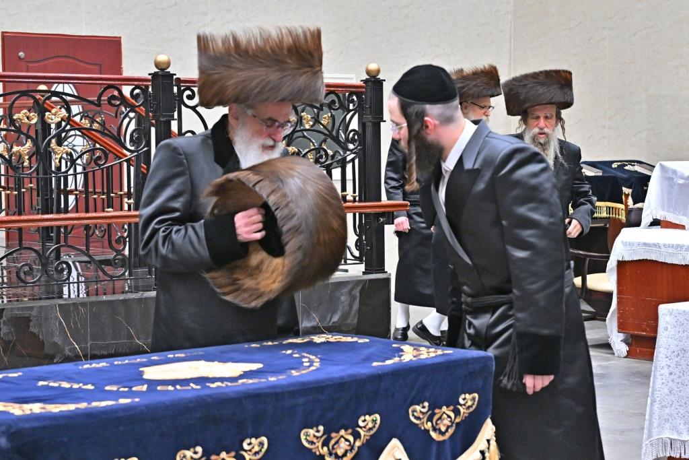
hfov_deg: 28.1
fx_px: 1378
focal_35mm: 72
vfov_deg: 18.9
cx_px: 344
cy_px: 230
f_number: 4
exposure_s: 1/400
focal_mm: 48
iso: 1600
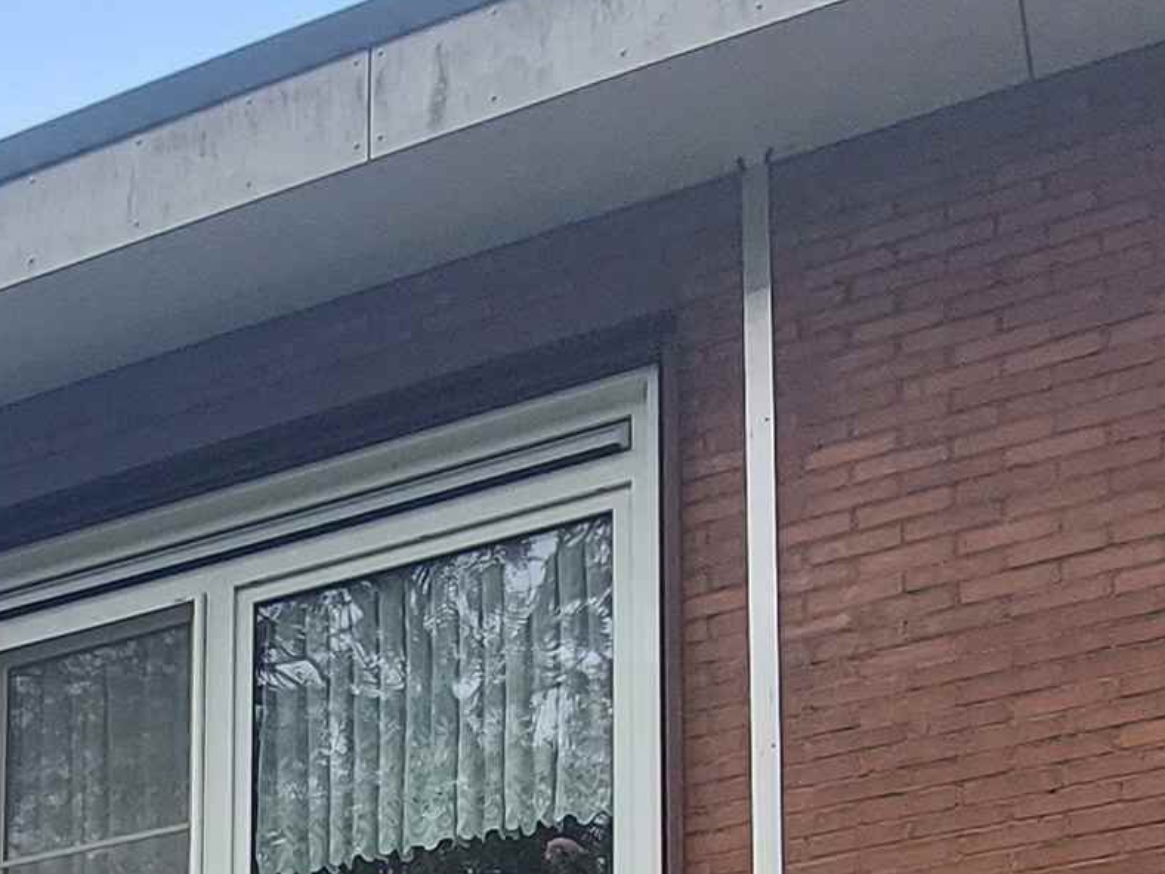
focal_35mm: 66
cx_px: -15
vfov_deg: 17.4
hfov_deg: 27.6
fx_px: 2221
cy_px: 1639
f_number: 2.2
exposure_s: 1/271
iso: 50
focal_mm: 1.74
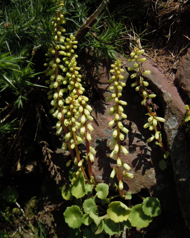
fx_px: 232
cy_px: 129
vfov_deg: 54.2
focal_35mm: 33
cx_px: 93
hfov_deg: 44.5
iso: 100
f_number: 7
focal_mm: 5.4
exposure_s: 1/400
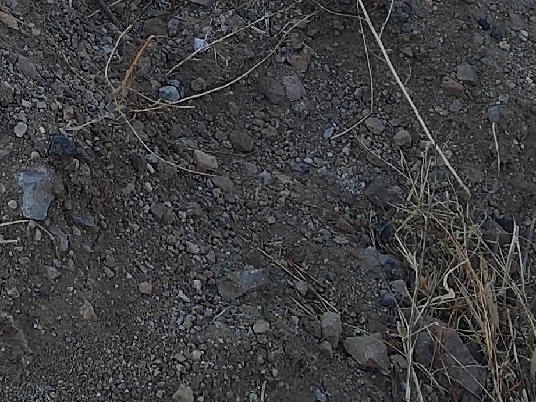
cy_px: -469
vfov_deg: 10.5
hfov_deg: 15.0
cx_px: -109
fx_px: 1967
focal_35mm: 127
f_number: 1.8
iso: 50
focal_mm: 4.27
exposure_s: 1/520
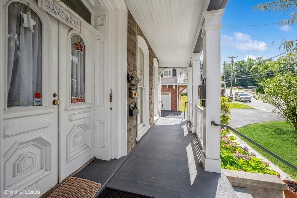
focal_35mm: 14
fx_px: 115
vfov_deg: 81.1
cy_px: 99
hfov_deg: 104.3
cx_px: 148
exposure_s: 1/80
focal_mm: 14
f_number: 11
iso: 200
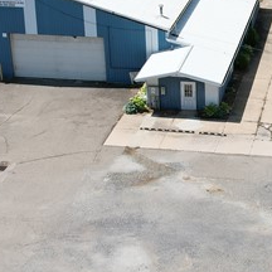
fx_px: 836
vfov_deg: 18.4
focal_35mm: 94
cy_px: 94
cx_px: 223
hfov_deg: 18.3
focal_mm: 8.38
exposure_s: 1/2500
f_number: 2.8
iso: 140
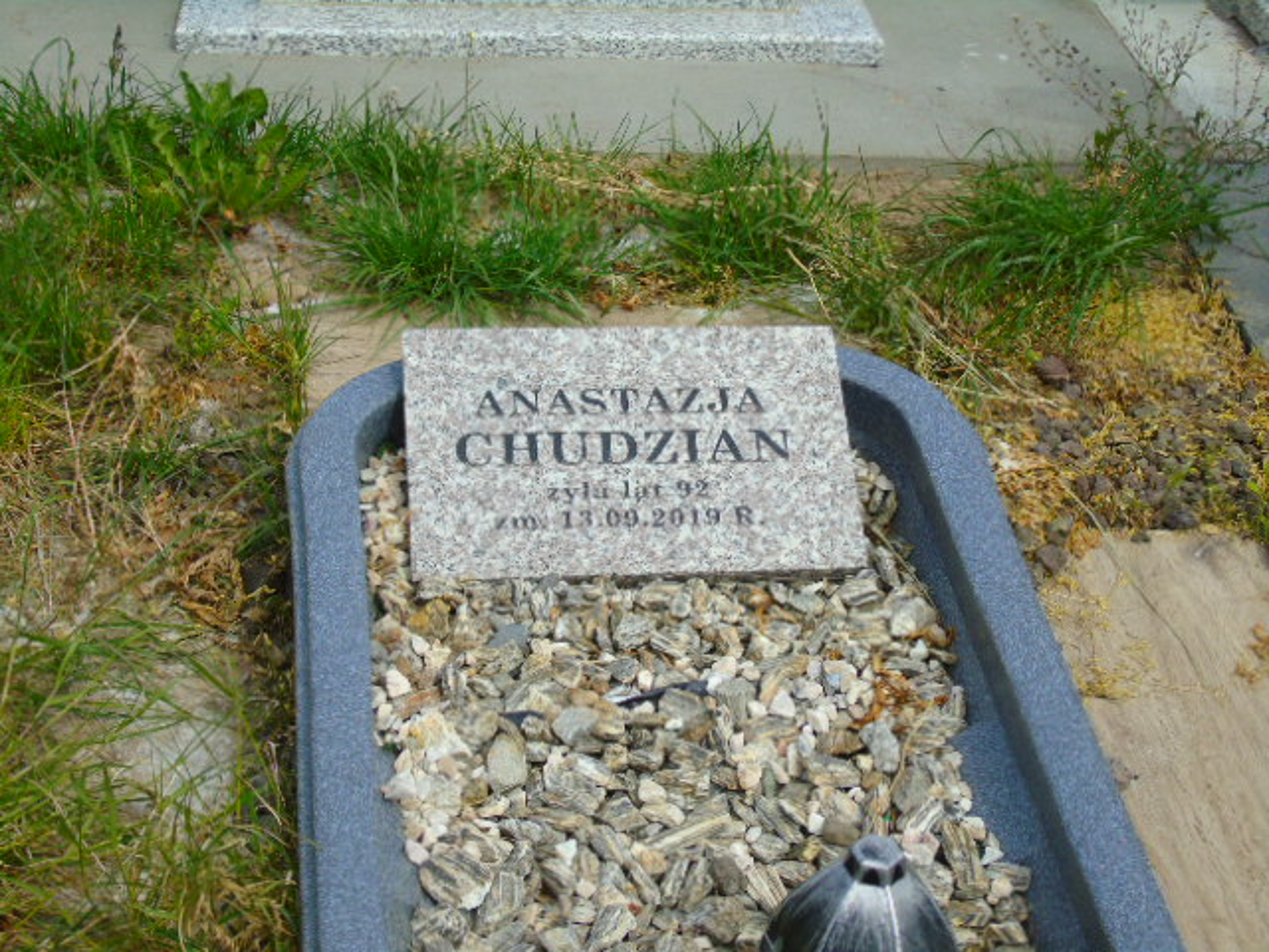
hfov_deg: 31.2
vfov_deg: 23.7
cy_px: 476
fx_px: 2273
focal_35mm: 62
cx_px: 634
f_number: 4.5
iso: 80
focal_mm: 11
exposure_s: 1/800
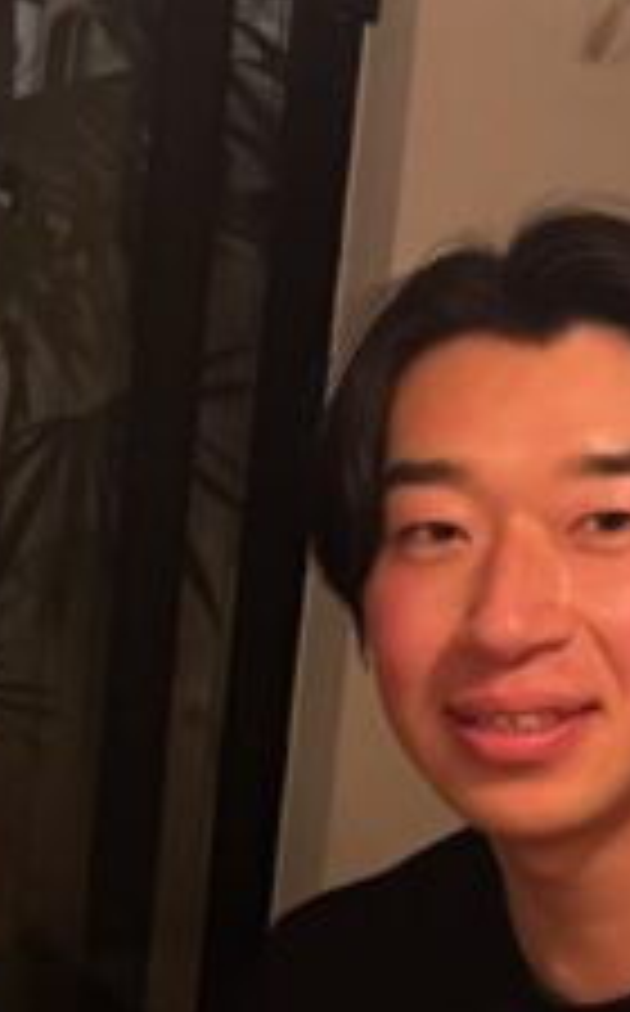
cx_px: -428
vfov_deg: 17.4
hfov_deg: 10.7
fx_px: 3197
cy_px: 1106
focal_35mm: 116
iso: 800
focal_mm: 6.76
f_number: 1.78
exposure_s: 1/60
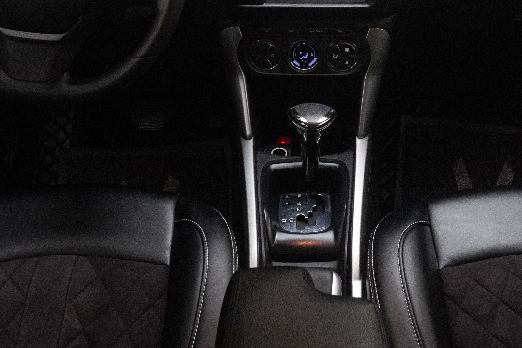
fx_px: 667
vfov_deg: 28.7
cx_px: 328
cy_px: 79
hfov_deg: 42.4
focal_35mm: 46
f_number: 6.3
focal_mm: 16
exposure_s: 1/80
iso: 6400
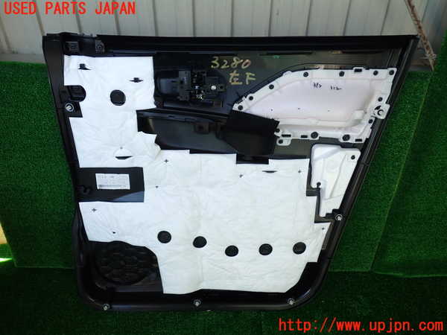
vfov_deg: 46.8
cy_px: 168
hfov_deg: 60.0
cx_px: 224
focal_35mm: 30
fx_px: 387
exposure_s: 1/125
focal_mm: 5.4
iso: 125
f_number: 2.3
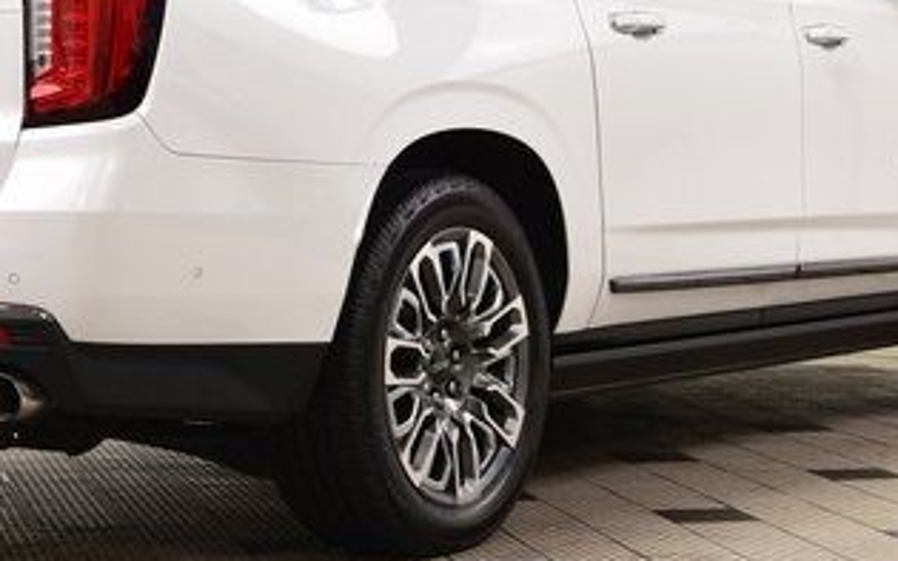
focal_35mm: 118
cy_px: 127
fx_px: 2888
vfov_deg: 11.1
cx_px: 271
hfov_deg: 17.6
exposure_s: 1/30
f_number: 7.1
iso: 800
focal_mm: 38
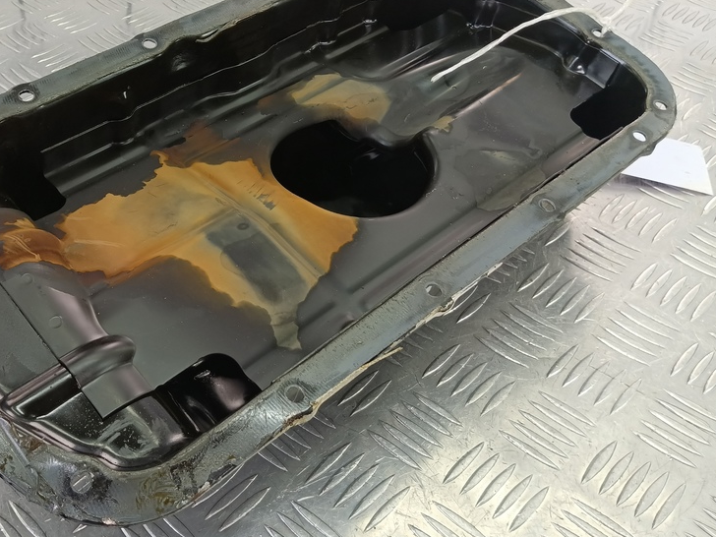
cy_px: 225
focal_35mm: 38
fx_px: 786
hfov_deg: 48.2
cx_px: 243
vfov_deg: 37.6
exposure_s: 1/50
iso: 176
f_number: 1.6
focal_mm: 4.11
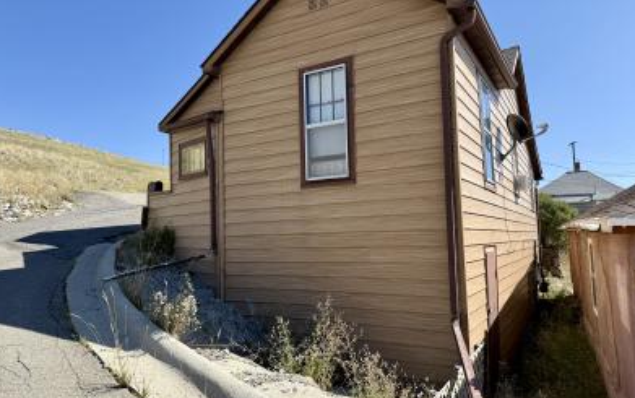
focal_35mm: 26
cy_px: 188
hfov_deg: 70.4
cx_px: 318
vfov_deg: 47.7
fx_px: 450
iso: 80
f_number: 1.78
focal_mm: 6.76
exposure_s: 1/3021
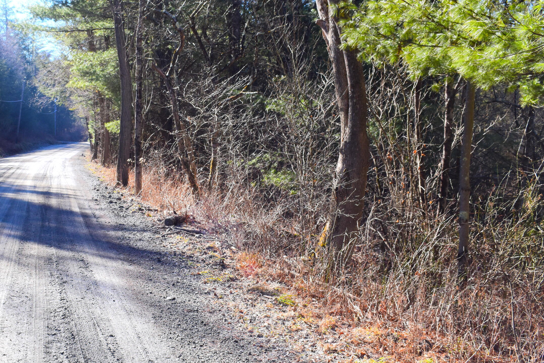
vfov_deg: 27.0
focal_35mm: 50
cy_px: 185
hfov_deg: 39.0
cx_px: 173
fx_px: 755
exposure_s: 1/250
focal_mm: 24
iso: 280
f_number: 8
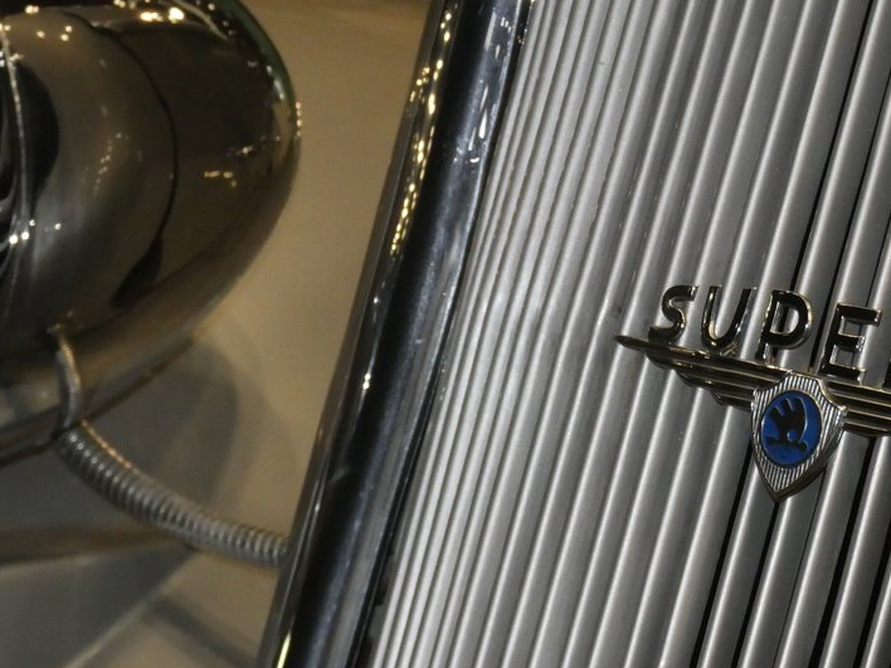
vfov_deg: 6.8
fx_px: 5585
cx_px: 608
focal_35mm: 217
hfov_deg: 9.1
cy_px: 250
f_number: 5.4
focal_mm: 26.9
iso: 800
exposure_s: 1/250
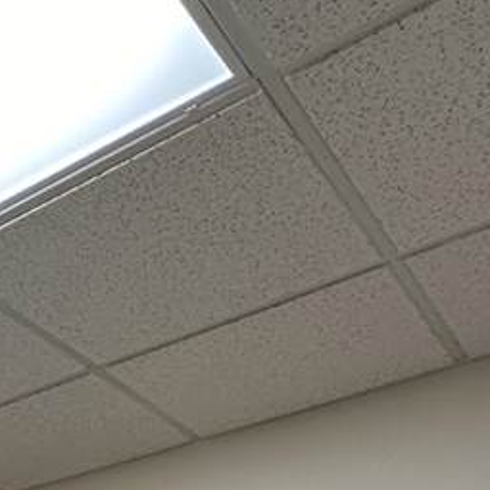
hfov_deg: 23.6
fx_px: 993
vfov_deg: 21.2
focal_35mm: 62
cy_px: 817
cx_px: -186
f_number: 2.2
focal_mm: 2.22
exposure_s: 1/100
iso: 200
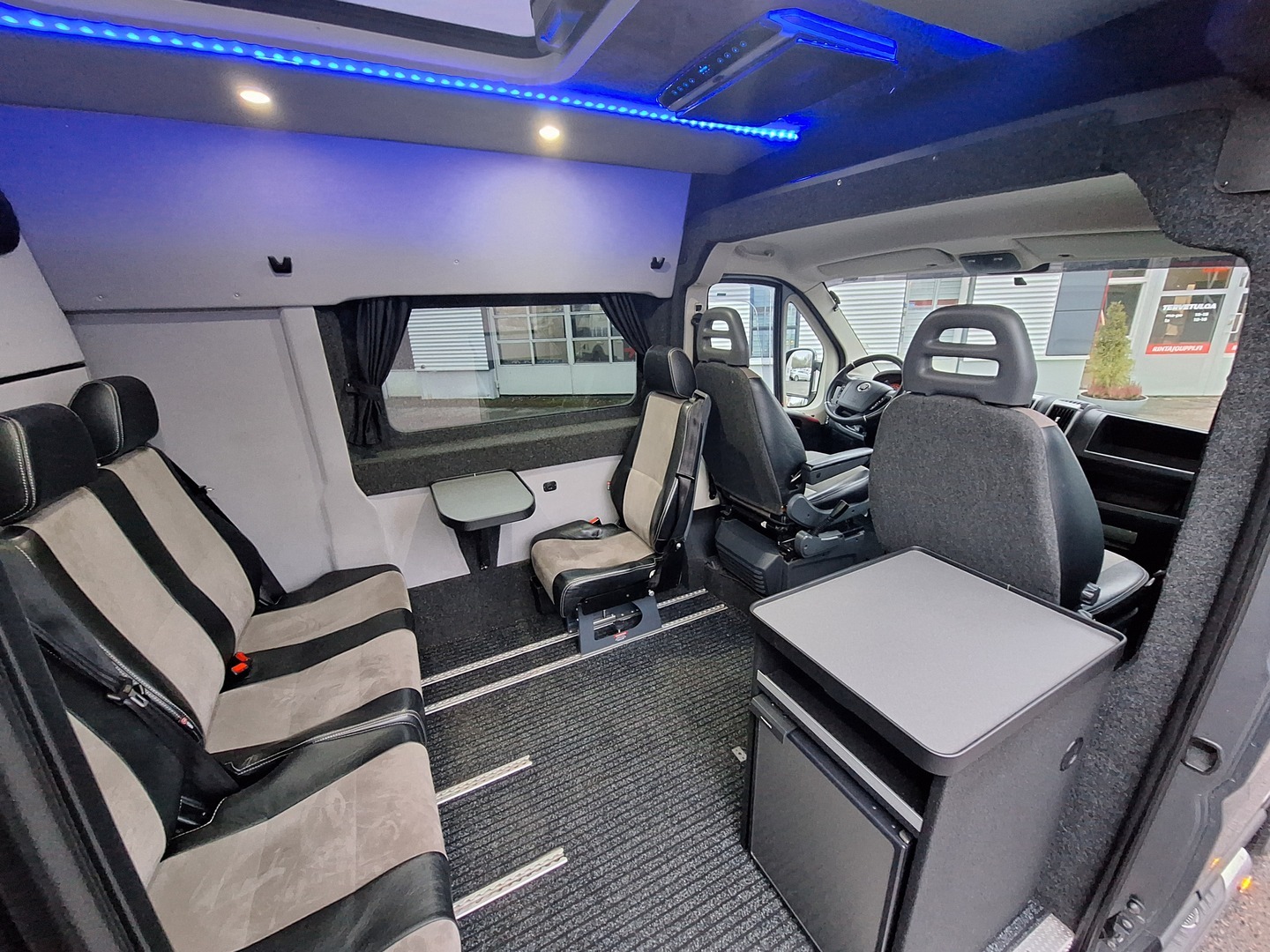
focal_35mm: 13
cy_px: 476
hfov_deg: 106.2
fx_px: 477
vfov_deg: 89.9
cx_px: 635
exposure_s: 1/20
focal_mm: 1.74
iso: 400
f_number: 2.2
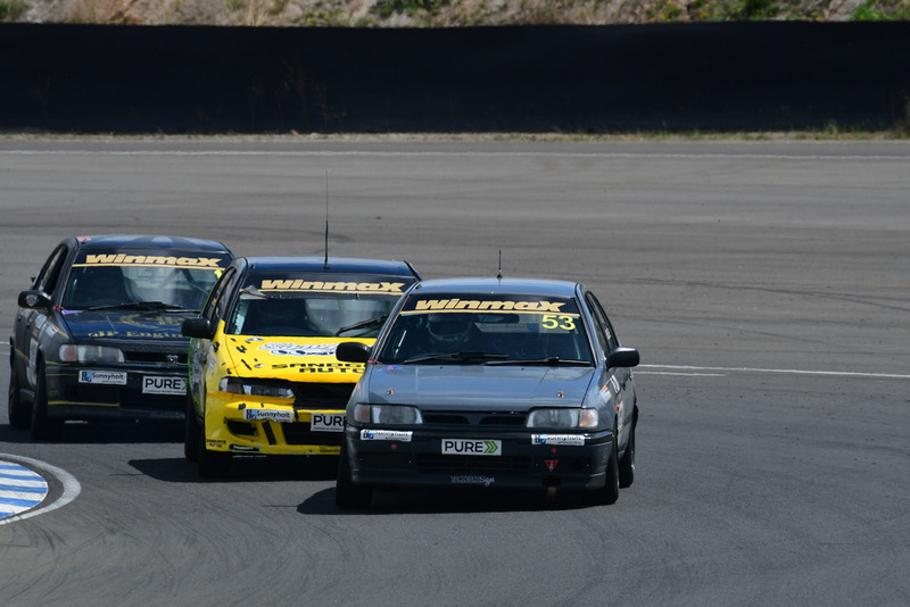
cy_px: 304
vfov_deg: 1.9
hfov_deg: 2.9
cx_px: 455
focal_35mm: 720
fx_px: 18206
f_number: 10
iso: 200
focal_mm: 480
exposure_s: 1/640
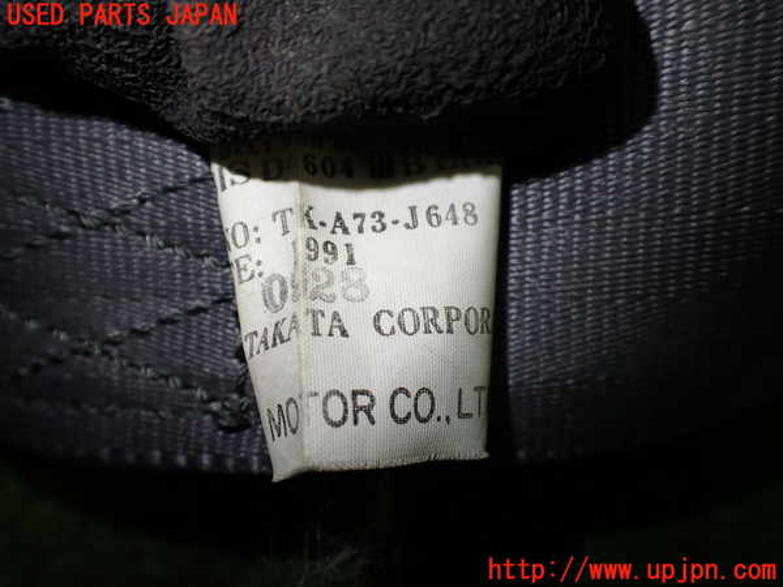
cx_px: 392
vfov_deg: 46.8
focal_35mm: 30
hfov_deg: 60.0
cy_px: 294
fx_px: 679
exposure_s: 1/125
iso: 100
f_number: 2.3
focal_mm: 5.4
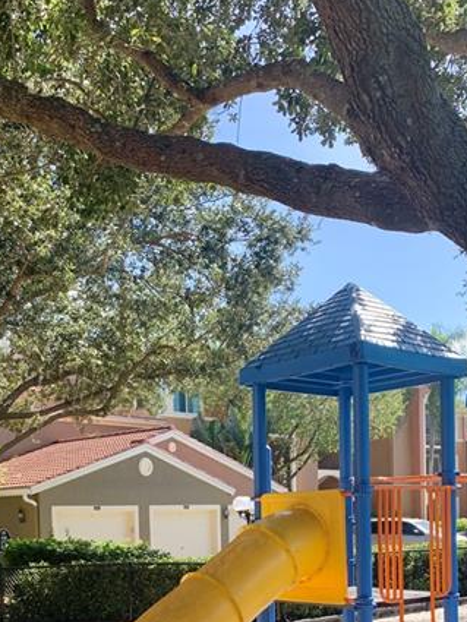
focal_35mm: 47
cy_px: 533
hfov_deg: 30.8
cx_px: 196
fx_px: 845
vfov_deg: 38.3
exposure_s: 1/382
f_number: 1.8
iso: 25
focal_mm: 4.25
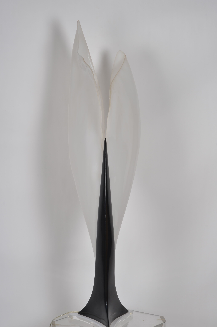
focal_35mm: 75
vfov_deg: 27.0
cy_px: 164
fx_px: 681
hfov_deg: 18.1
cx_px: 108
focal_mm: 50
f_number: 14
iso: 100
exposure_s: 1/125
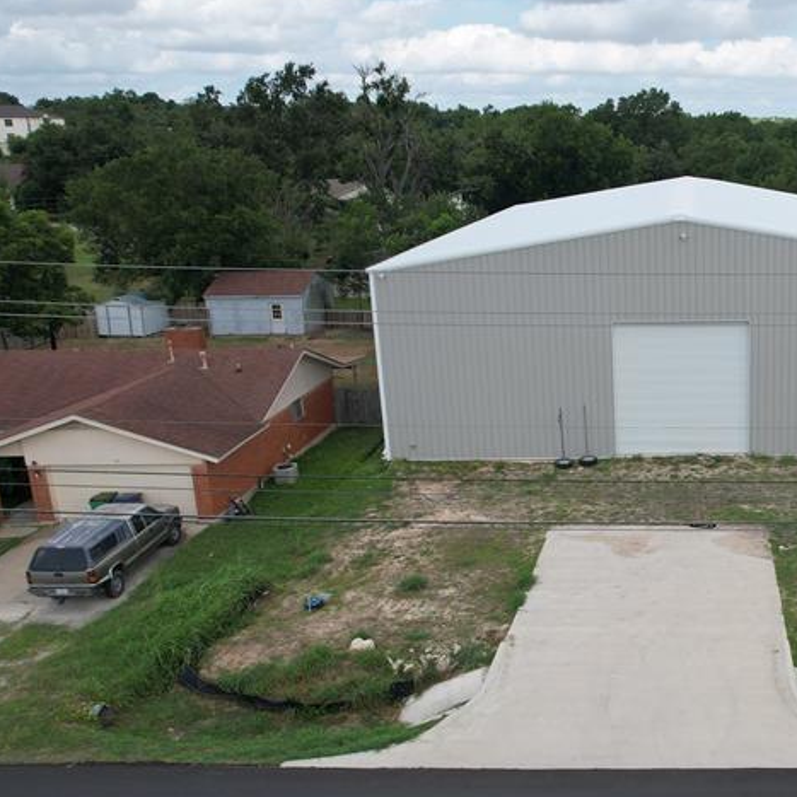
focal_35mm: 41
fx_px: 1068
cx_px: 748
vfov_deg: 40.8
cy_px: 456
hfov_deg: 37.6
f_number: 2.8
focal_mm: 8.38
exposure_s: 1/1500
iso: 110
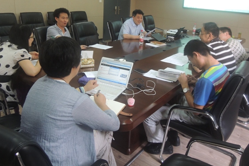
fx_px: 207
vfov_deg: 43.0
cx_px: 134
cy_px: 55
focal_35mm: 30
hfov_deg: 61.8
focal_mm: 4.3
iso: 320
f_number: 2.8
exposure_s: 1/30
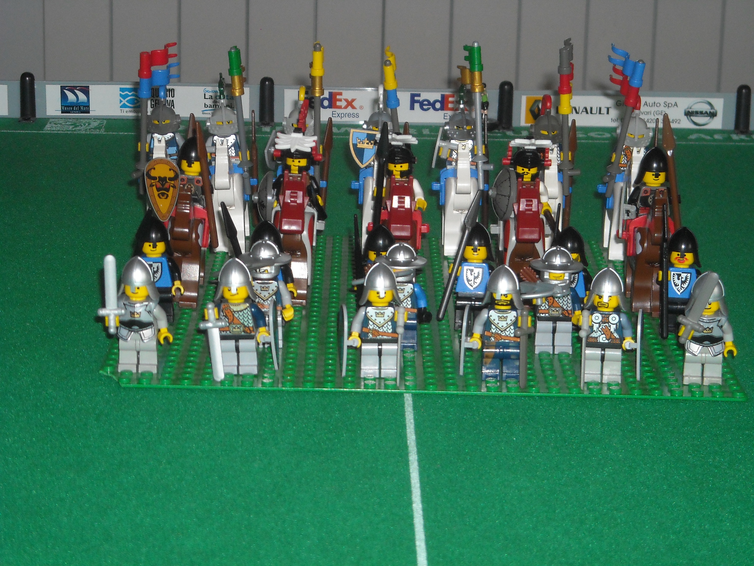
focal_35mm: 105
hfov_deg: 18.7
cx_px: 377
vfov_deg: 14.1
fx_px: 2287
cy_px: 283
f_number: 4.7
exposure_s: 1/125
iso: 200
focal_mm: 17.1
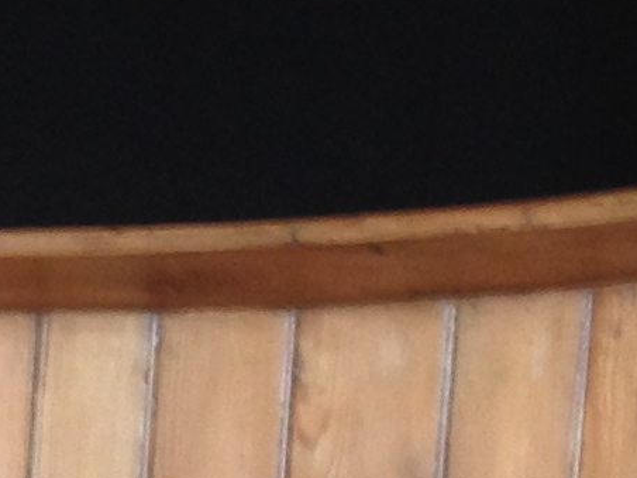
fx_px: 4656
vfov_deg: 5.5
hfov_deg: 7.8
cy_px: 1400
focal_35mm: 253
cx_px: -116
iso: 64
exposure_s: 1/20
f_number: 2.4
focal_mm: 4.28
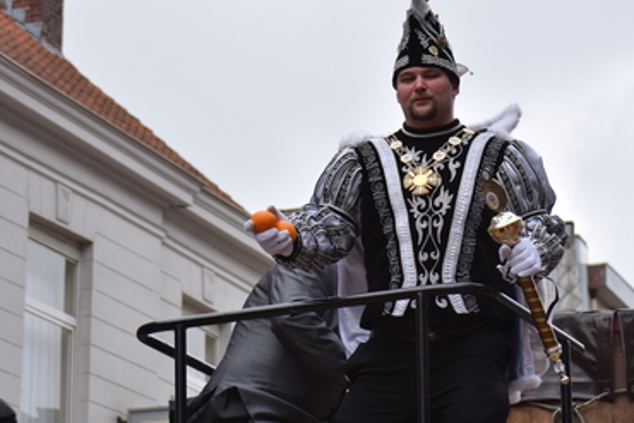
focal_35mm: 134
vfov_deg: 10.3
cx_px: 380
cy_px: 221
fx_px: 2357
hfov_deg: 15.3
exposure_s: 1/1000
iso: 400
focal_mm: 55
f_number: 4.5
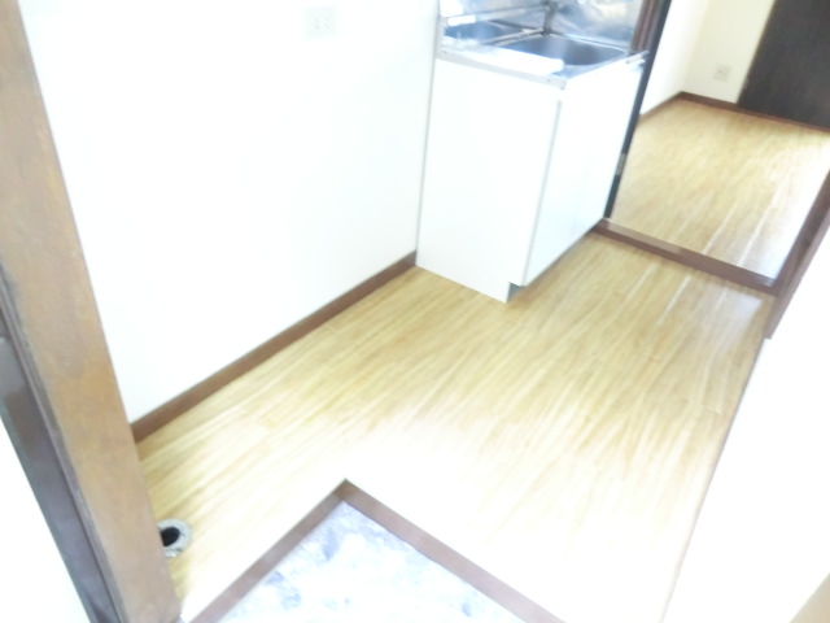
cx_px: 415
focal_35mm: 24
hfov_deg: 71.6
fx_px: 575
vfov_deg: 56.8
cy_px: 312
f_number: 3.2
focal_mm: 4.3
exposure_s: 1/15
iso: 800
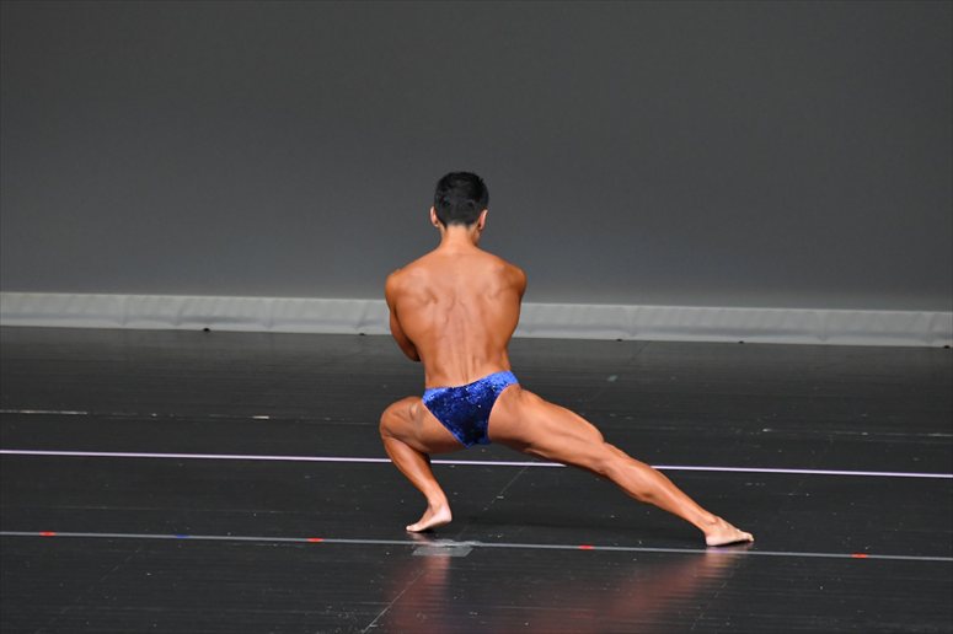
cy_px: 317
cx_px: 476
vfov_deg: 4.0
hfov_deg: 6.0
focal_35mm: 345
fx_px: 9129
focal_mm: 230
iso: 4000
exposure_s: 1/400
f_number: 5.6
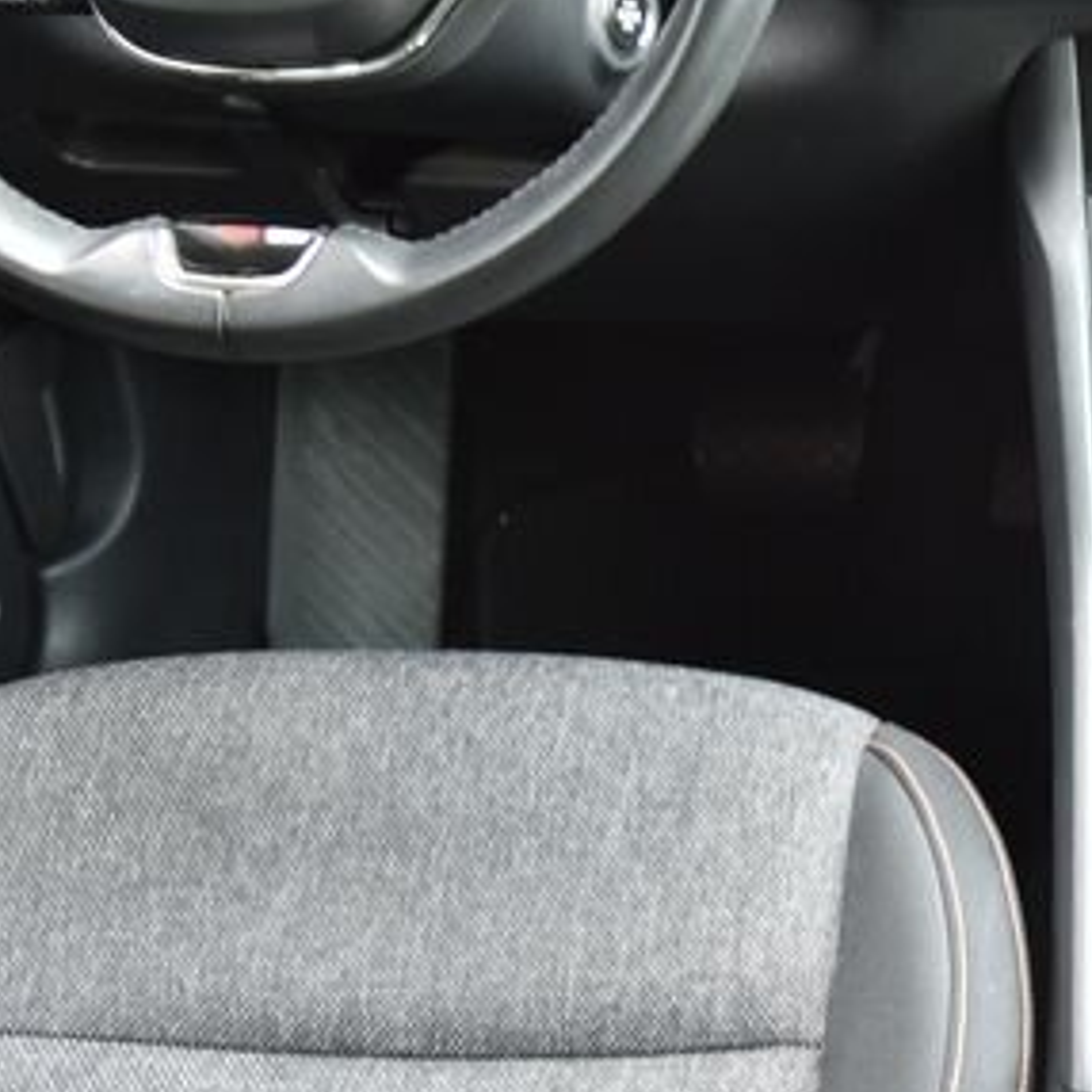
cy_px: 344
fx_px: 2605
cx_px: 1321
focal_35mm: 73
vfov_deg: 23.5
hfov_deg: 21.9
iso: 500
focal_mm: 24
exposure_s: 1/15
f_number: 4
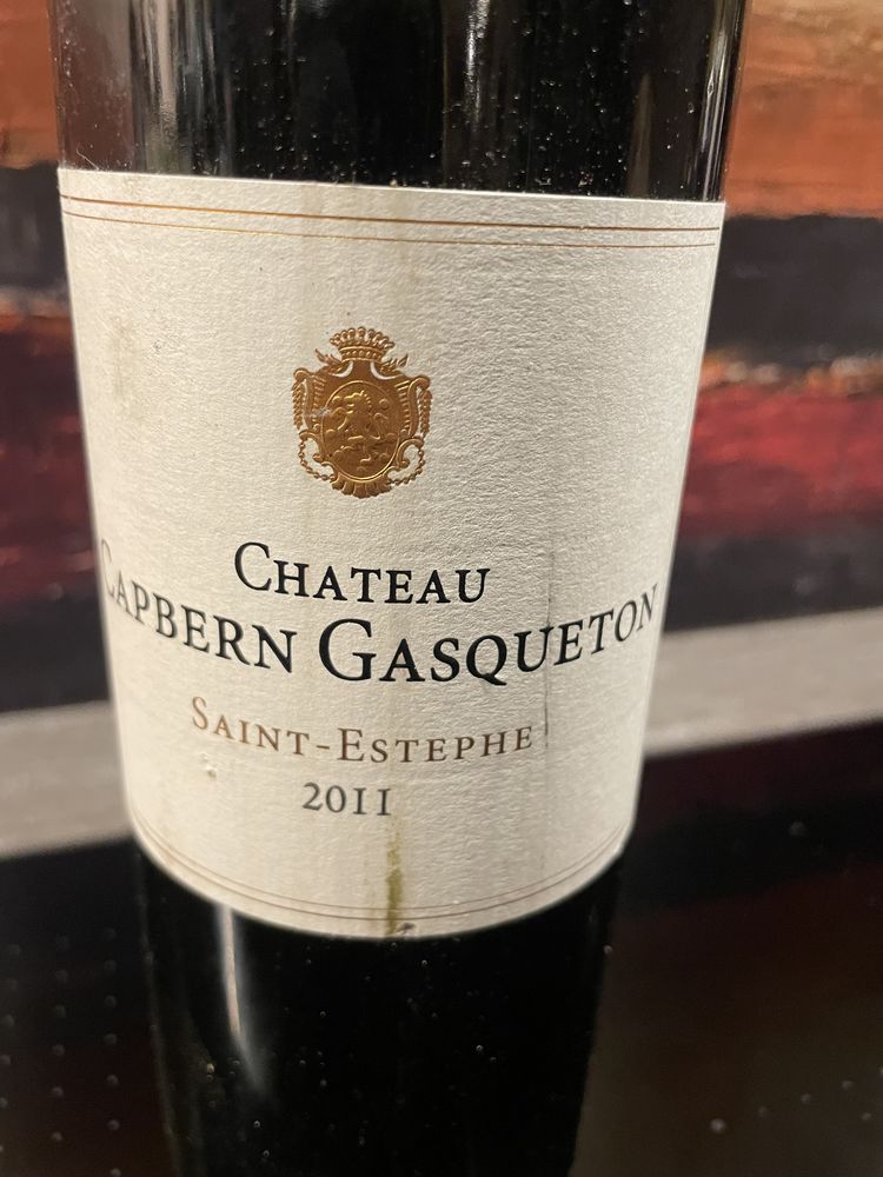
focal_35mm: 26
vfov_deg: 67.3
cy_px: 588
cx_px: 442
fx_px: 884
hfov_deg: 53.1
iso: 320
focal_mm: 4.2
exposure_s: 1/60
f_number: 1.6
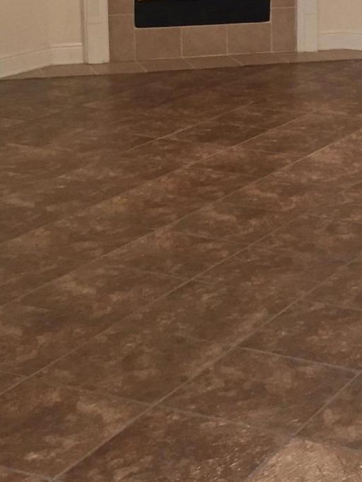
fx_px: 1198
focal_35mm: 86
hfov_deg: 16.8
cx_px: 362
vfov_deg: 22.2
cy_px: 41
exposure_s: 1/30
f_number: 2.2
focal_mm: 4.15
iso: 160
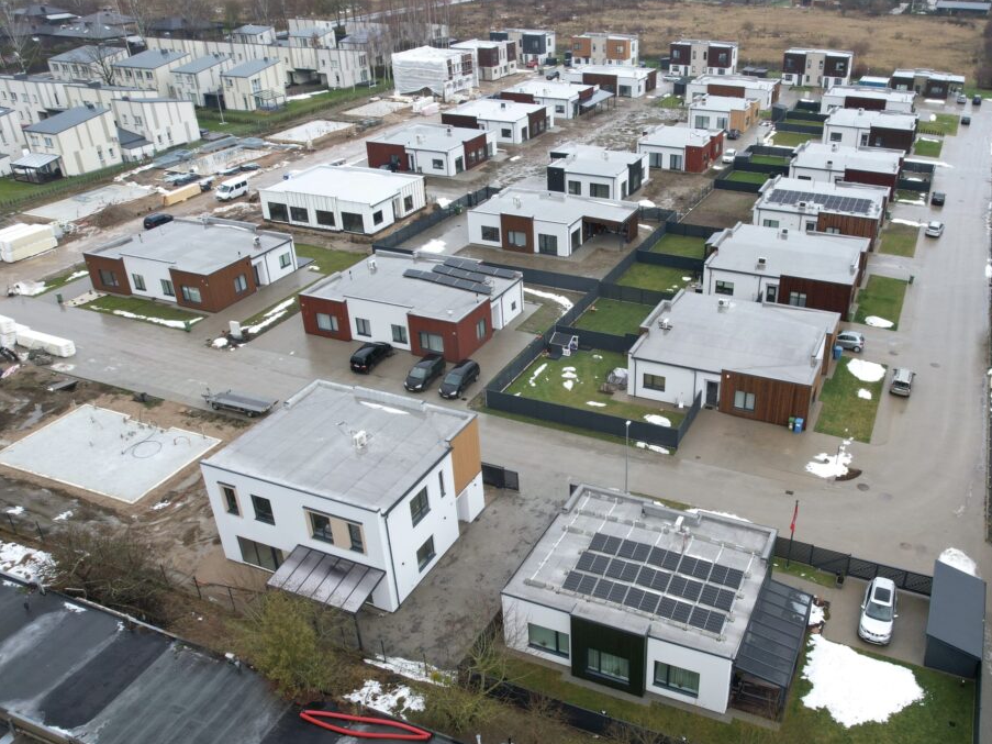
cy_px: 372
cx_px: 490
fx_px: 688
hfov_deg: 71.6
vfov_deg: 56.8
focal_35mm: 24
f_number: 2.8
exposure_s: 1/120
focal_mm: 8.38
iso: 100
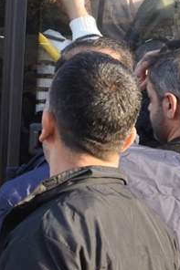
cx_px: -137
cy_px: 155
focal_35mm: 194
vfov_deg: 10.6
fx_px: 1457
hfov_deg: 6.9
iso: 400
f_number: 5.6
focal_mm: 28
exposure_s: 1/125
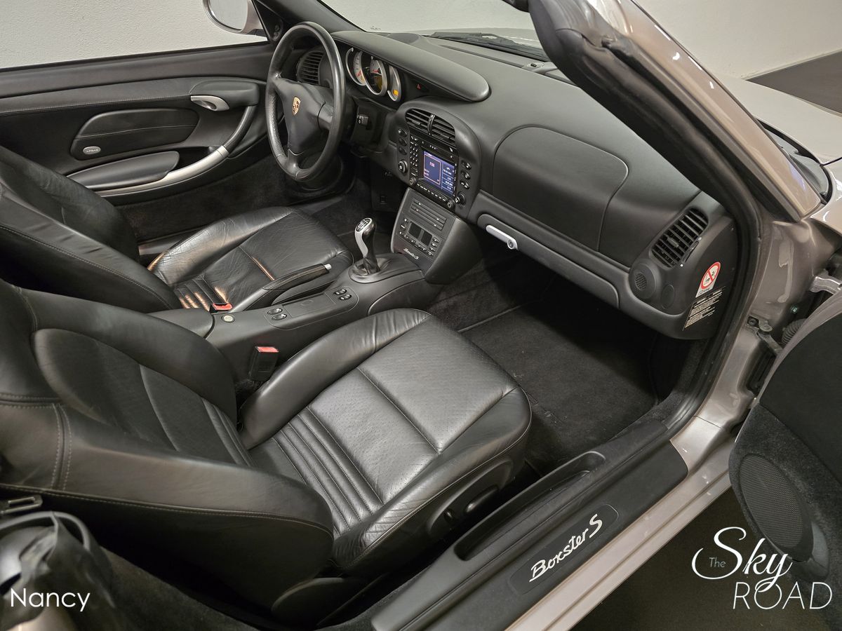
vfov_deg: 58.9
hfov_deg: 73.9
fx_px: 559
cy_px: 316
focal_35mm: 23
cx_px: 421
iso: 1600
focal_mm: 6.3
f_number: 1.7
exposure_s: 1/50
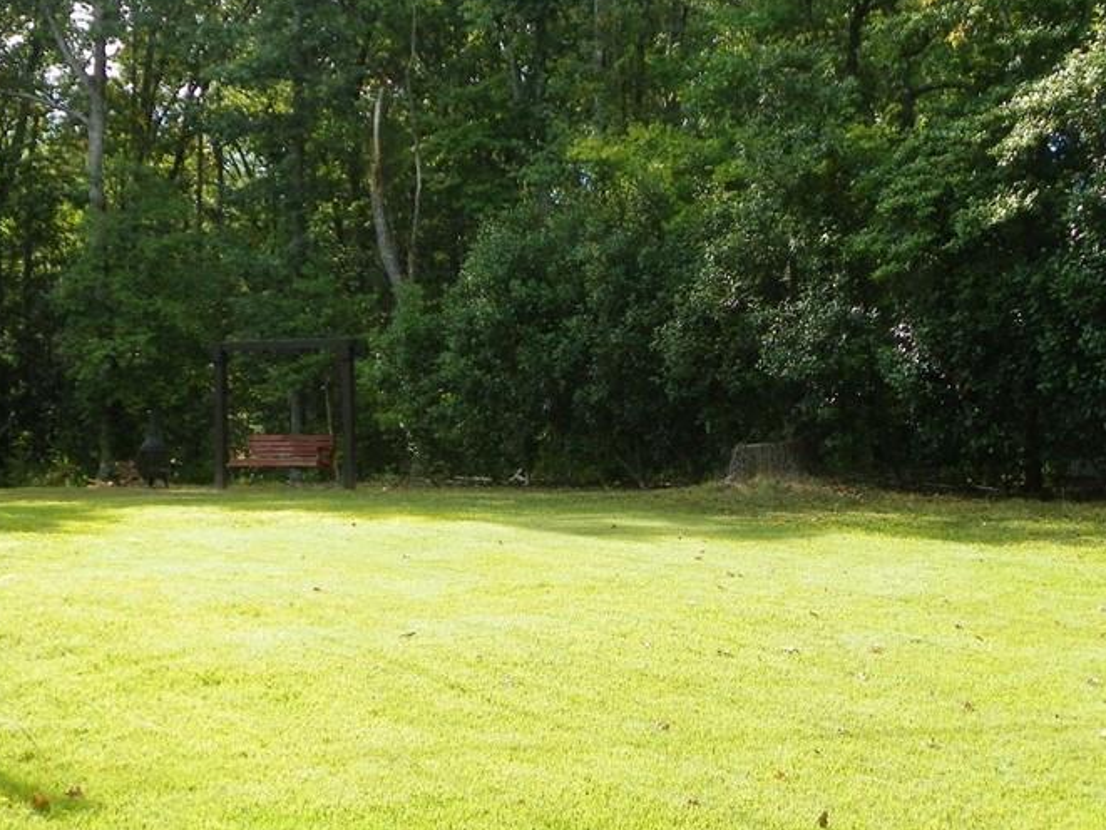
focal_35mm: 48
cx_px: 490
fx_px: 1534
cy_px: 433
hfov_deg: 39.6
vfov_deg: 30.3
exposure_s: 1/200
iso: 64
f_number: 2.8
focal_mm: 5.5
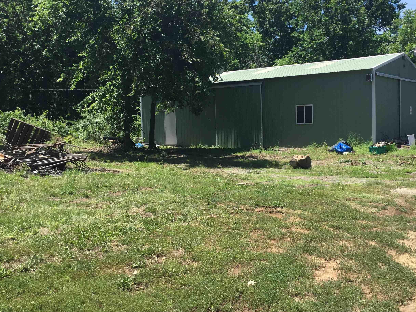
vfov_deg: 36.8
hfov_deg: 47.4
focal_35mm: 39
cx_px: 260
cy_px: 137
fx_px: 469
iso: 25
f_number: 2.4
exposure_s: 1/831
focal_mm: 3.3
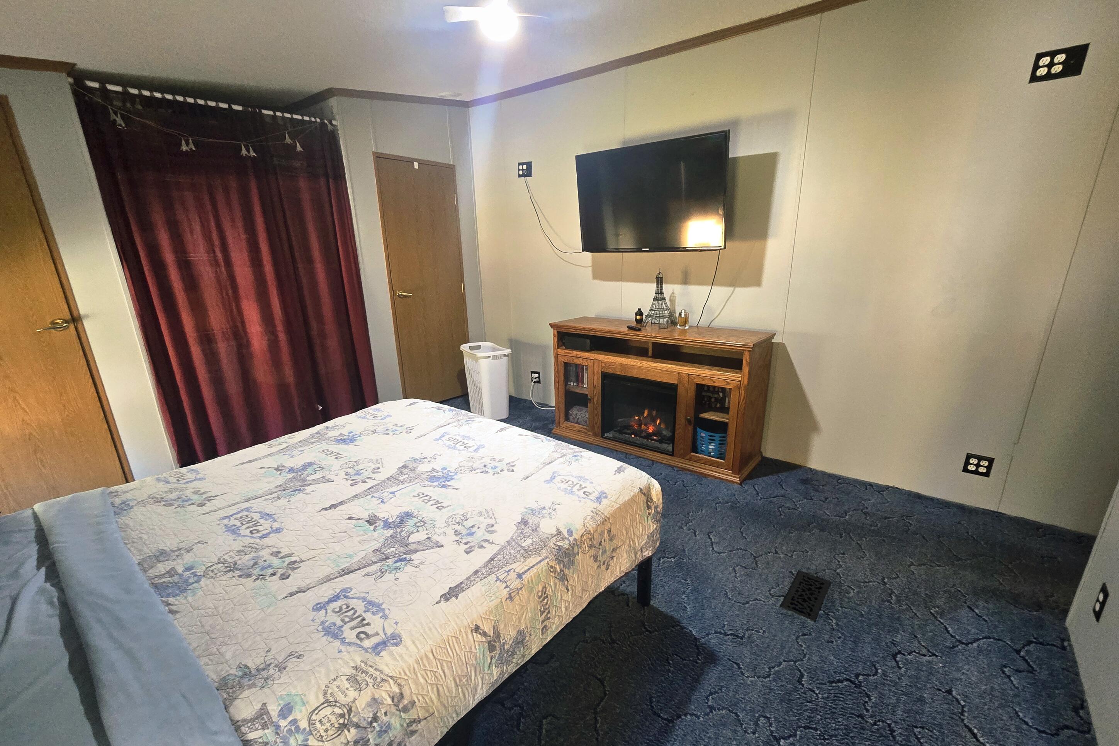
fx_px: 435
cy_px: 415
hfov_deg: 104.2
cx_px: 573
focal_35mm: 14
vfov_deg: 80.9
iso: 640
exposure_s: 1/60.2
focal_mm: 2.2
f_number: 2.2
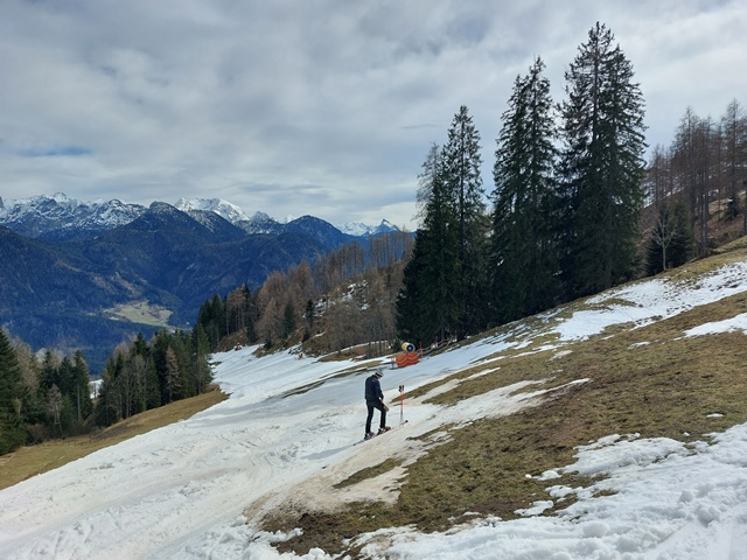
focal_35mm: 25
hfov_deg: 69.4
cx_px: 374
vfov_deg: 54.9
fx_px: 539
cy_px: 280
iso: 25
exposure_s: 1/1728
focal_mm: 5.23
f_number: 1.8
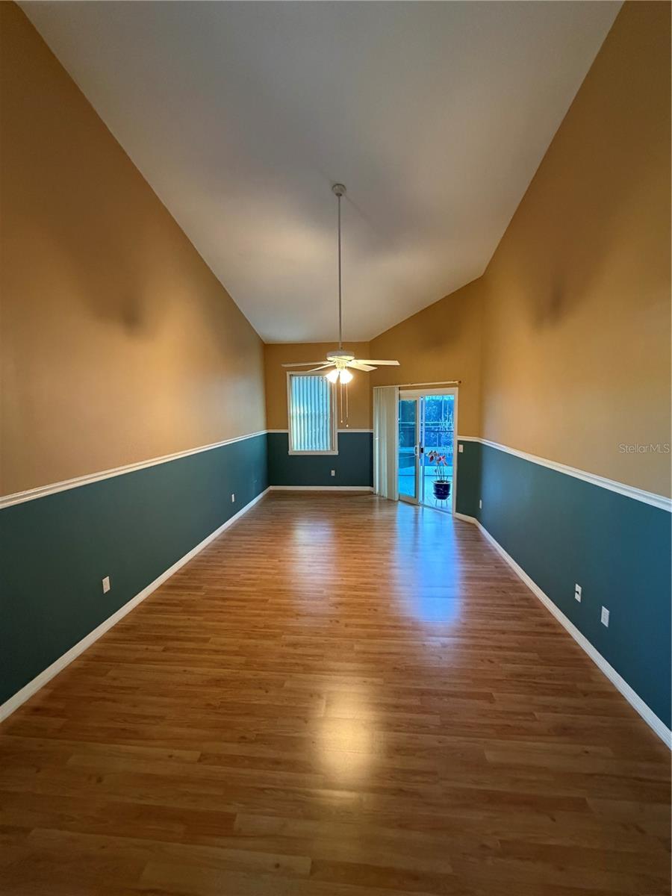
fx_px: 362
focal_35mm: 14
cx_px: 336
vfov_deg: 102.1
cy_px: 448
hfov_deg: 85.7
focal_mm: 2.22
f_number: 2.2
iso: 640
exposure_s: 1/60
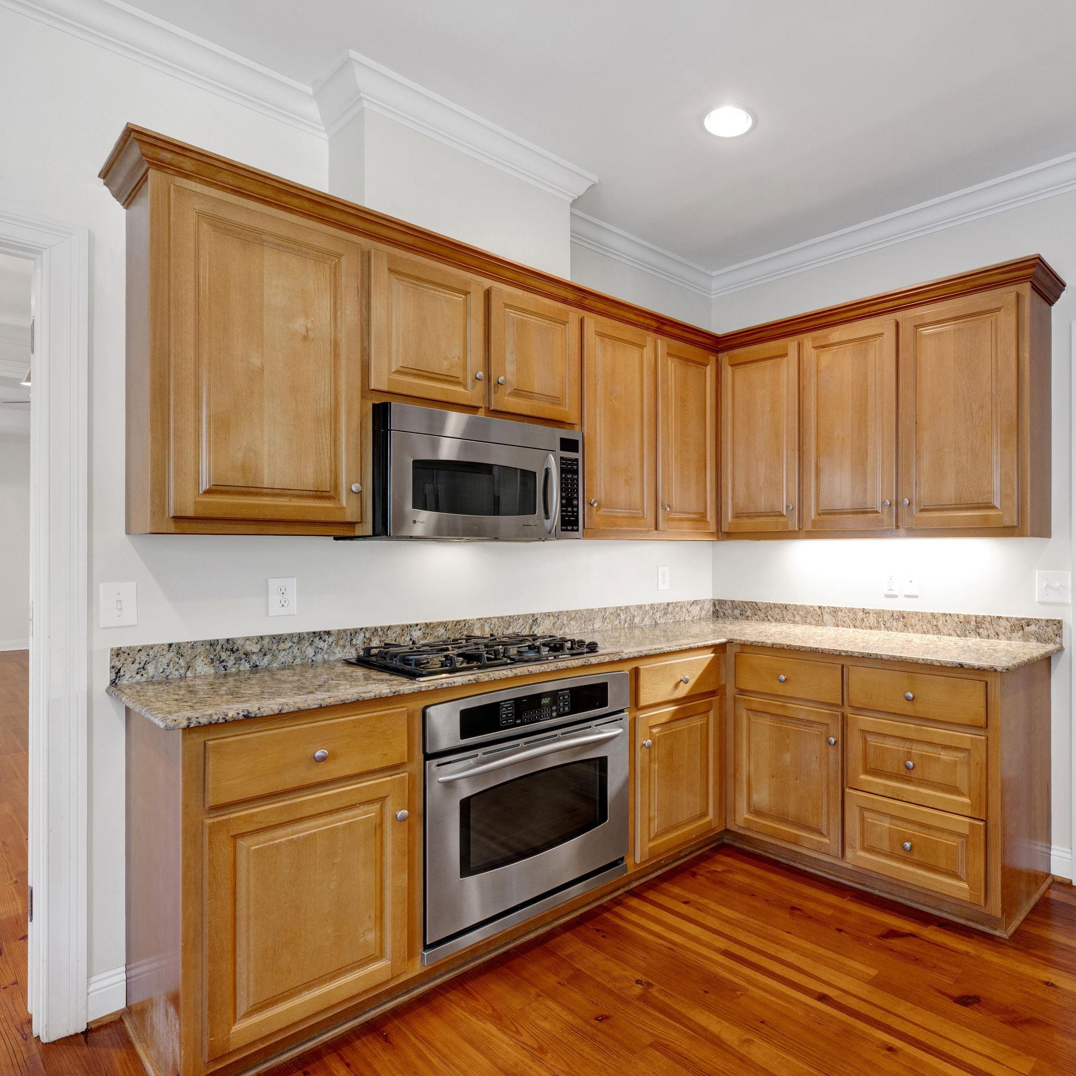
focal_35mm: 20
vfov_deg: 74.8
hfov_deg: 72.4
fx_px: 703
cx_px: 724
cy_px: 545
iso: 400
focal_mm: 15
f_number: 11
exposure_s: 1/3
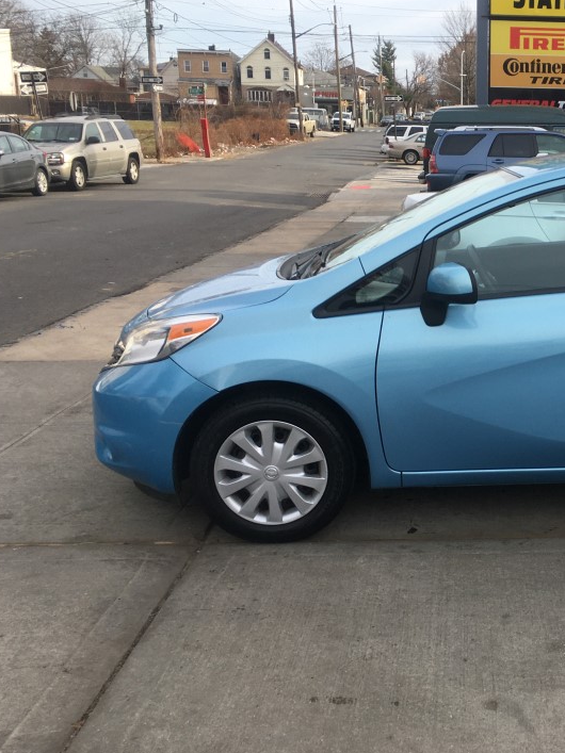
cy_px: 367
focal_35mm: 42
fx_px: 914
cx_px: 516
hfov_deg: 32.5
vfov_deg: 44.8
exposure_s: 1/565
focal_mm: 4.15
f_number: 2.2
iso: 25
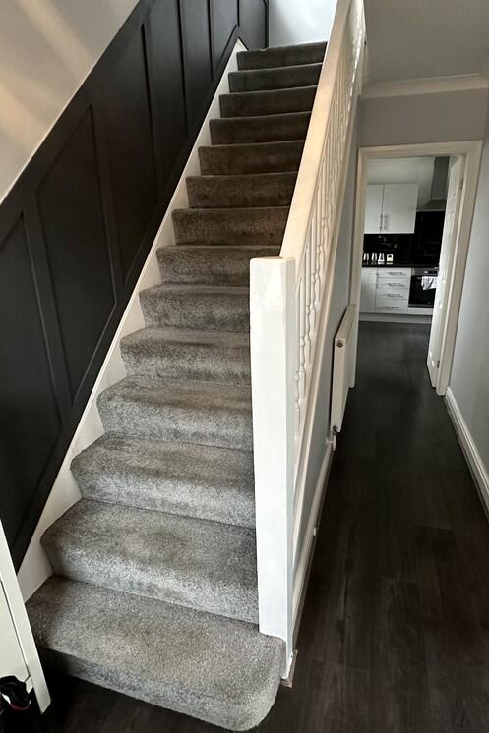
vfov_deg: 84.0
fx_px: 408
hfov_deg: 61.8
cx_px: 267
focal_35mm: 20
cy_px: 362
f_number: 2.2
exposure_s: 1/50
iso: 400
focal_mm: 2.22
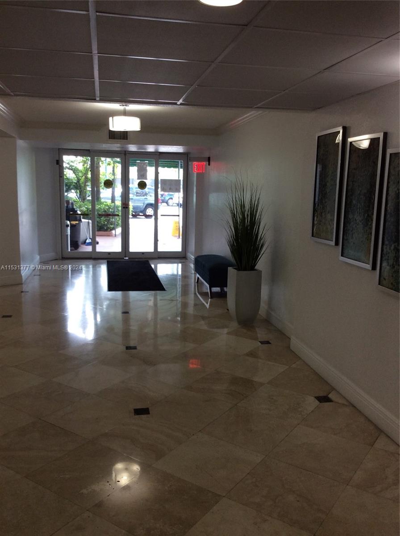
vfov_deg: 56.9
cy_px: 268
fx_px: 494
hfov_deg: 44.0
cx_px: 200
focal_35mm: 32
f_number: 2.4
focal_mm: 3.3
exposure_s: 1/60
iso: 40
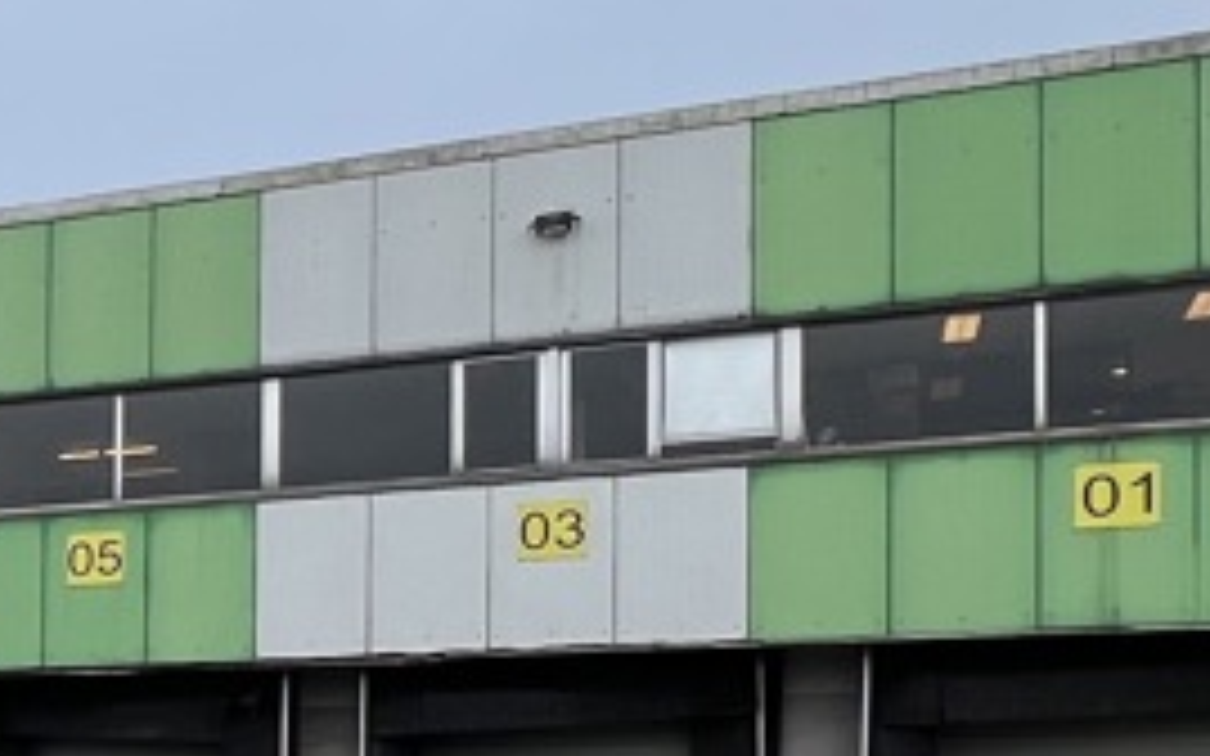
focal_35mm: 70
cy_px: 832
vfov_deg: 17.9
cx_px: -1100
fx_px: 2308
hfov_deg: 19.5
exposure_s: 1/430
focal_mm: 1.57
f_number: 1.8
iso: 32
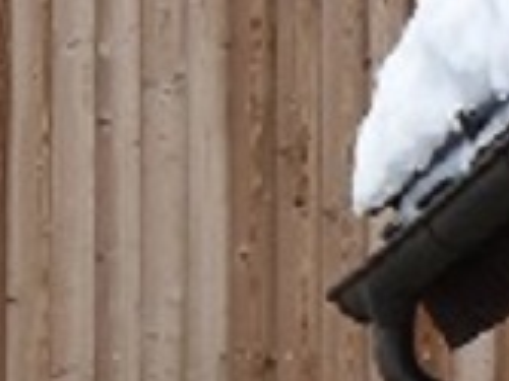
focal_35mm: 426
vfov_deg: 3.5
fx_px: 6259
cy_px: 796
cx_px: -994
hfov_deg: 4.5
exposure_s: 1/800
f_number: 5.6
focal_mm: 12.7
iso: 160
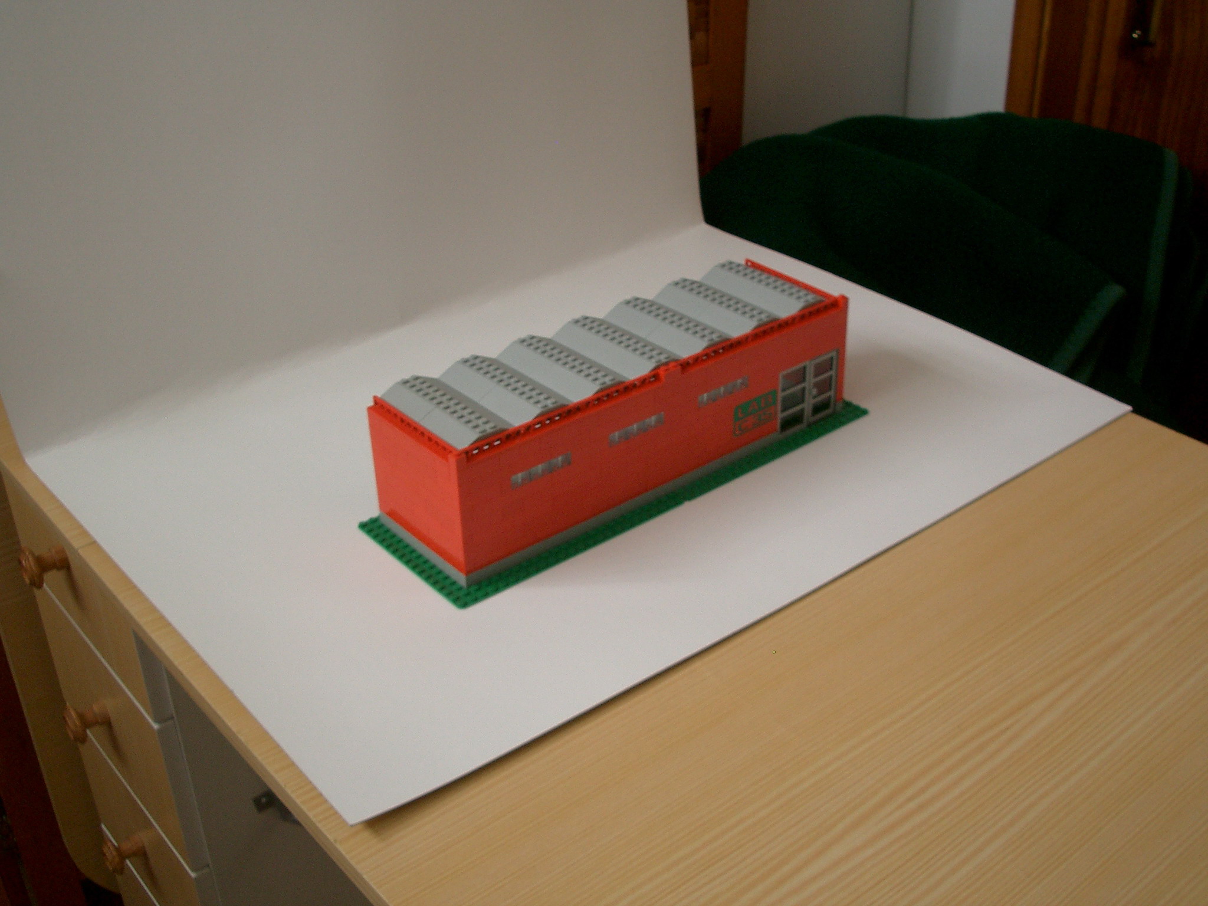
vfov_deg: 35.1
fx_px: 1431
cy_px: 453
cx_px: 604
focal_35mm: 41
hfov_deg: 45.8
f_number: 2.8
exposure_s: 1/100
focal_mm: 6.8
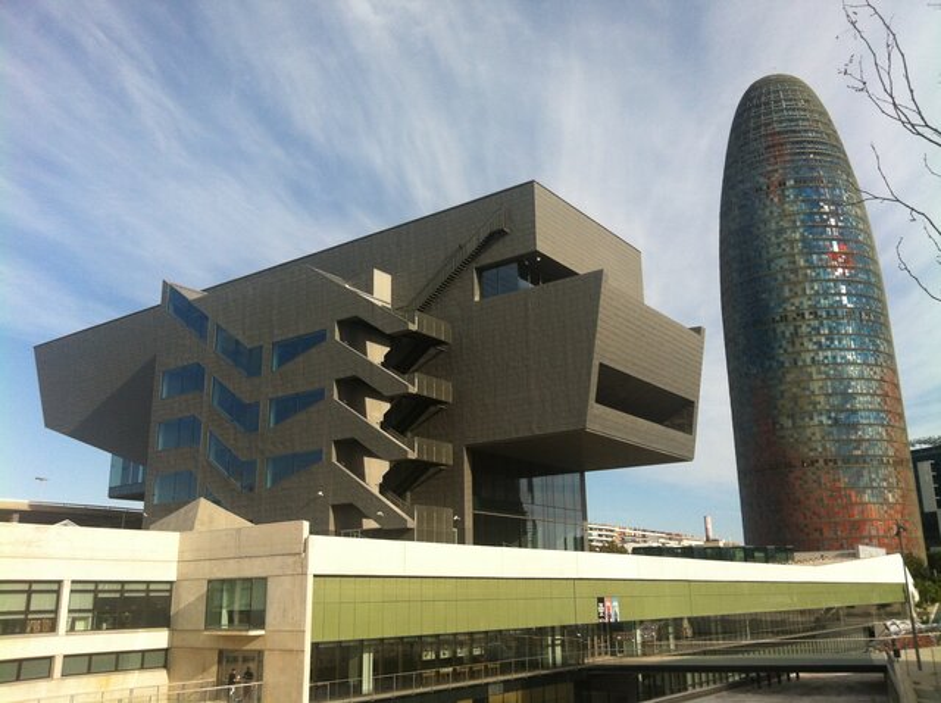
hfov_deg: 52.7
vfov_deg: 40.6
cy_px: 352
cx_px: 470
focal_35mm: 35
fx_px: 950
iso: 80
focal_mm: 3.85
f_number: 2.8
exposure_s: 1/1371
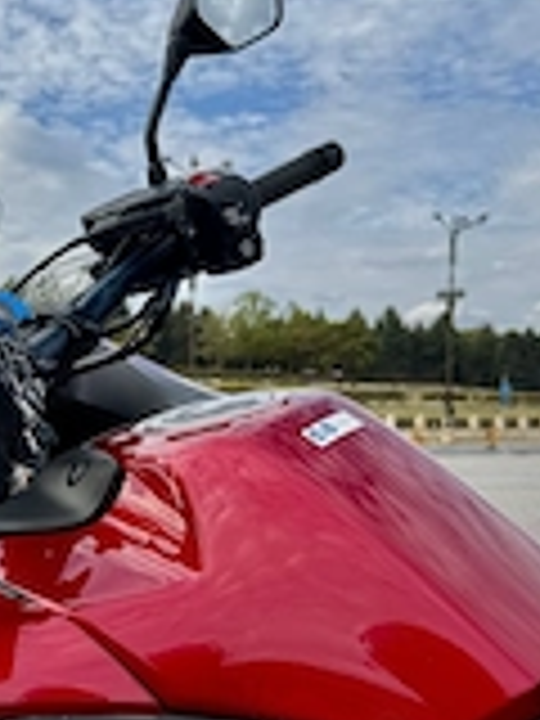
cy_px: 544
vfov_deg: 31.6
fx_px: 1248
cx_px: 104
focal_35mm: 60
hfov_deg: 24.0
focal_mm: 6.76
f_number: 1.78
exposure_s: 1/3413
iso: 80
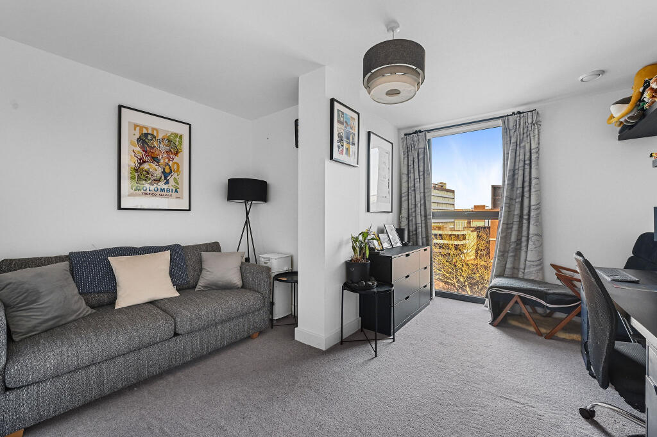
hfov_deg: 104.3
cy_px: 218
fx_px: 255
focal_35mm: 14
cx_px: 328
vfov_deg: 81.1
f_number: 8
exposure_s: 3
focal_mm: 14
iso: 400
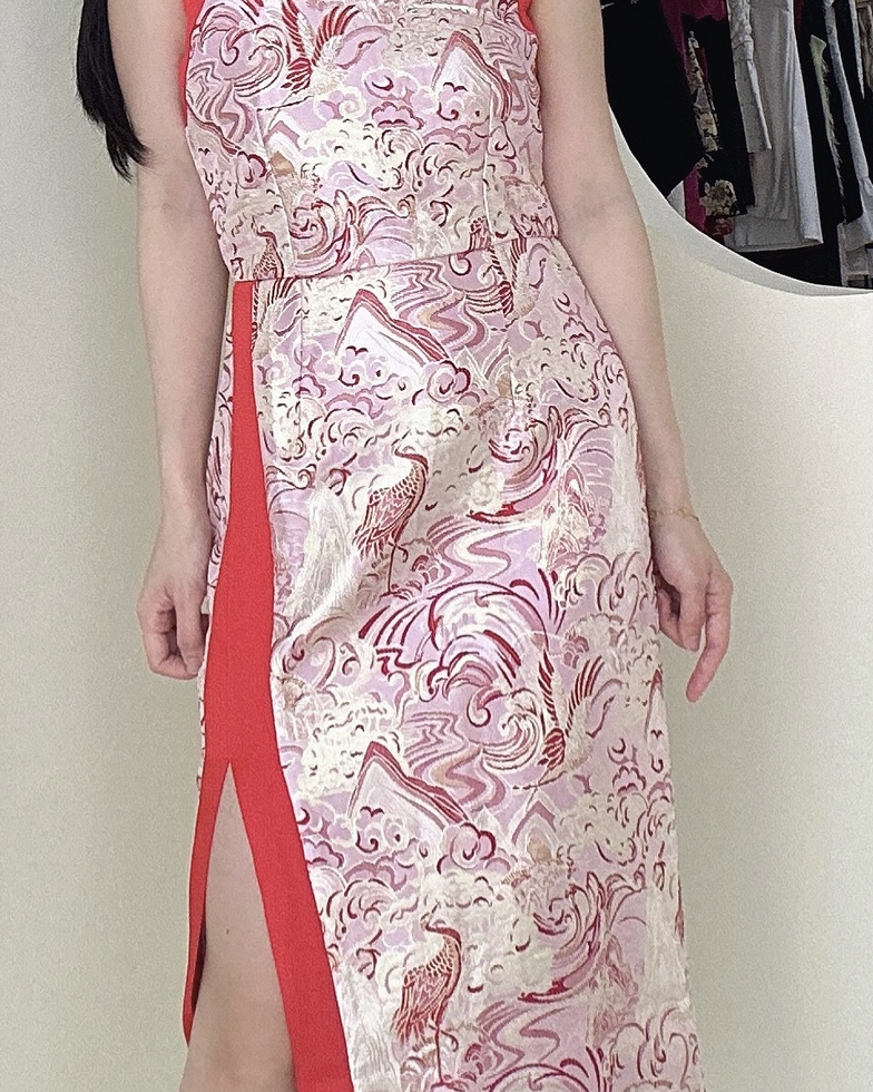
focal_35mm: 55
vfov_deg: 34.1
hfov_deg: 27.6
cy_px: 595
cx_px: 369
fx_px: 1776
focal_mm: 2.69
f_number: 1.9
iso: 80
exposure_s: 1/112
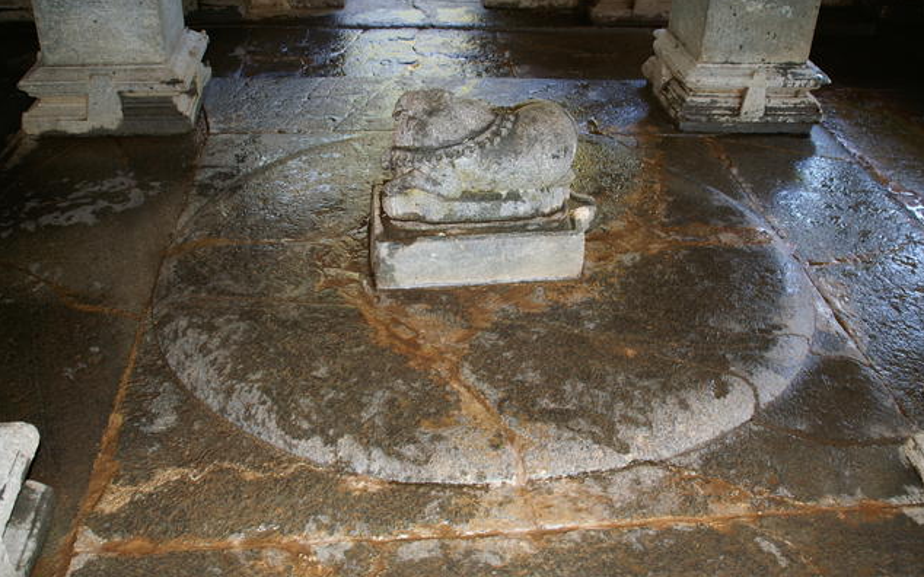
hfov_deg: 52.8
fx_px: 932
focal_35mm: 37
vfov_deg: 34.4
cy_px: 270
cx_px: 462
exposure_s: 1/60
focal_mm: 24
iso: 200
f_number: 4
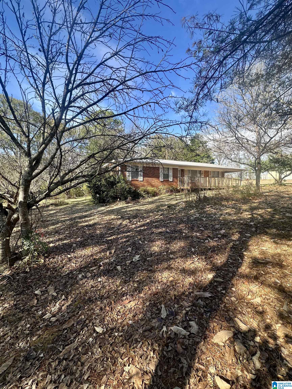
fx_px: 157
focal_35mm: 14
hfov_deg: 85.7
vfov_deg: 102.1
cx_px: 146
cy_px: 194
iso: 40
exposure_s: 1/437
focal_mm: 2.22
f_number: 2.2
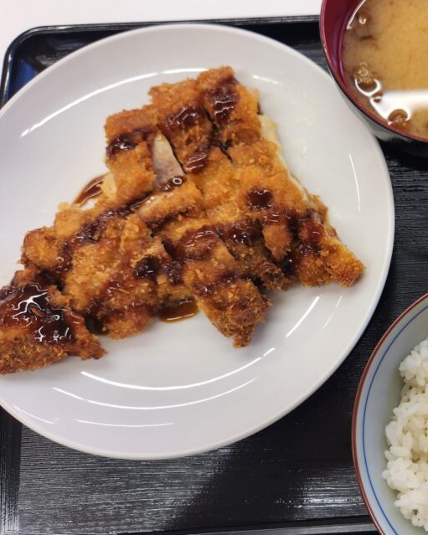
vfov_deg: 50.3
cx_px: 401
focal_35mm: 36
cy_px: 278
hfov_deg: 37.8
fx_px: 570
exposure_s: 1/180
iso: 80
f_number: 1.8
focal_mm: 5.4
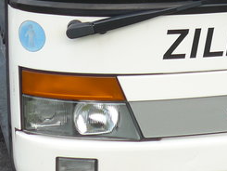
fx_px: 1253
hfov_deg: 10.2
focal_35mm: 191
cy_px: -168
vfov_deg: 7.5
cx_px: 267
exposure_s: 1/200
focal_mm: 8
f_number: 2.8
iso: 80
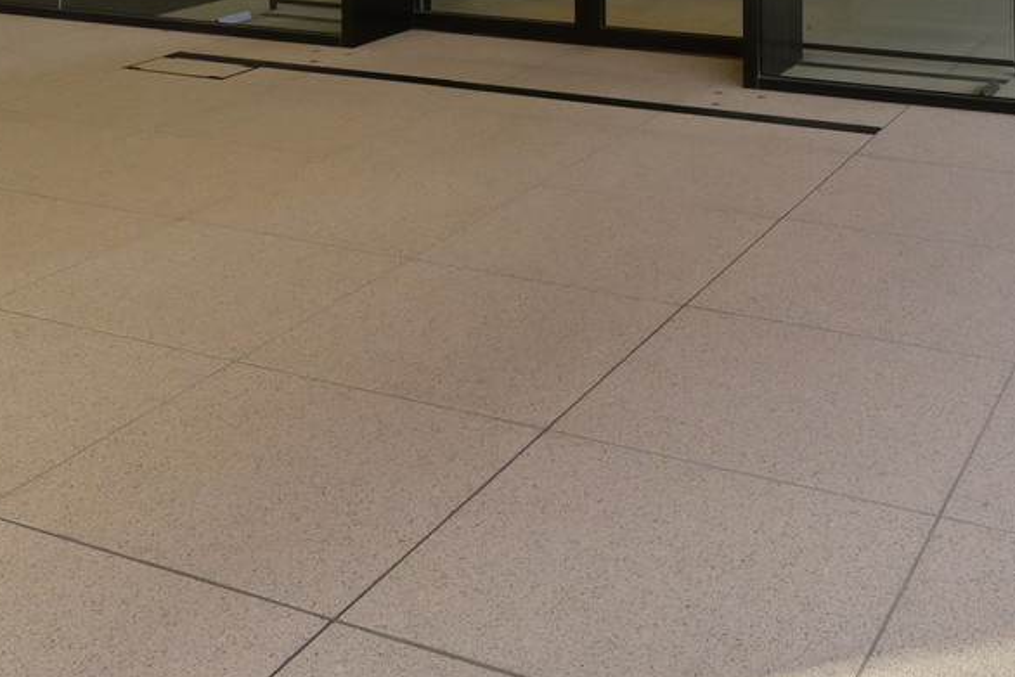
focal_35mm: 43
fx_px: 1213
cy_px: -289
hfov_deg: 42.1
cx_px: 895
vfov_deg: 25.1
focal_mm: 14
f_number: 6.3
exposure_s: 1/125
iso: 160
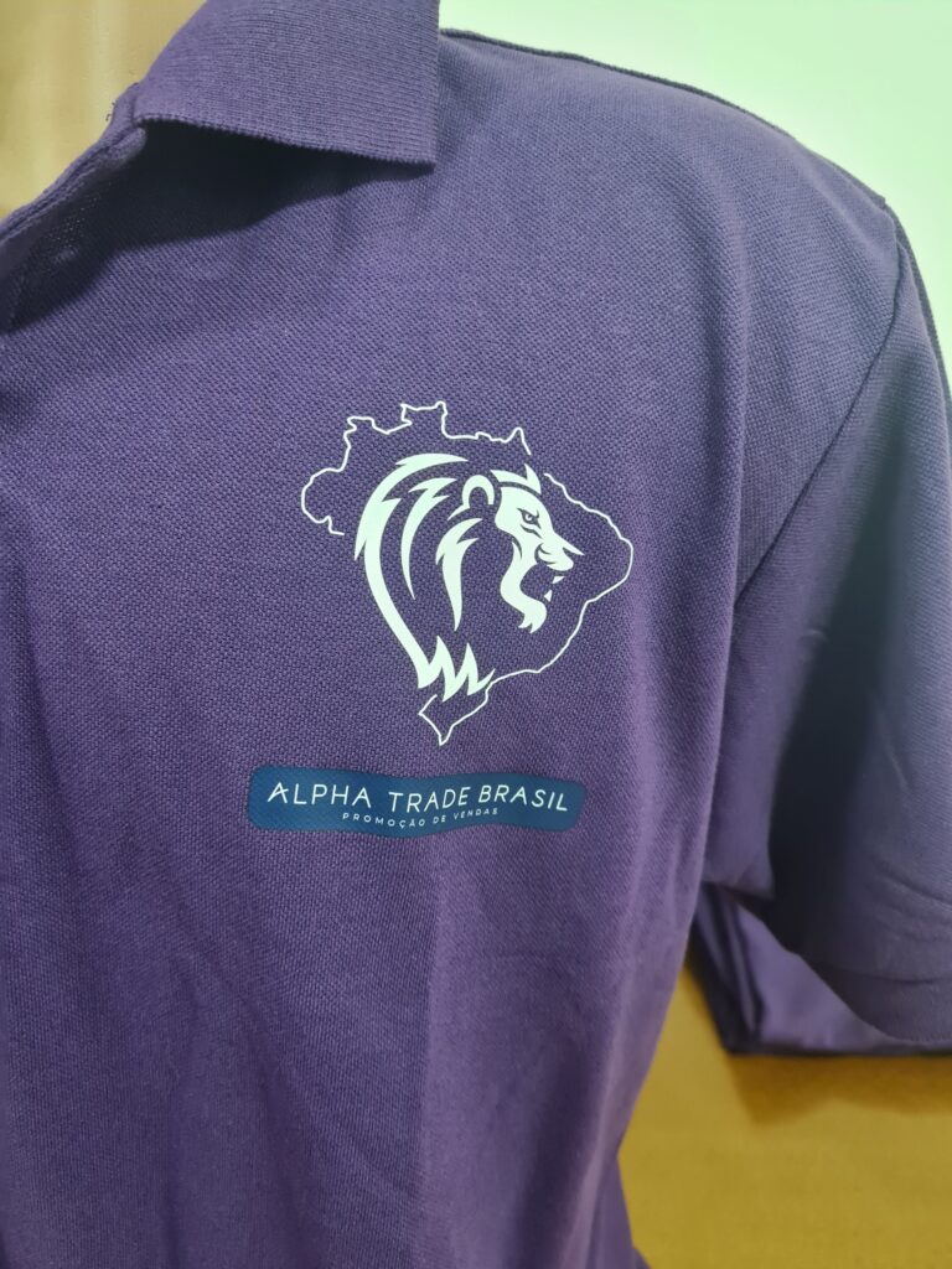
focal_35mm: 26
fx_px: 953
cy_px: 634
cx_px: 476
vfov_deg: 67.3
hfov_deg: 53.1
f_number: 1.8
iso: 400
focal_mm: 5.4
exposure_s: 1/40
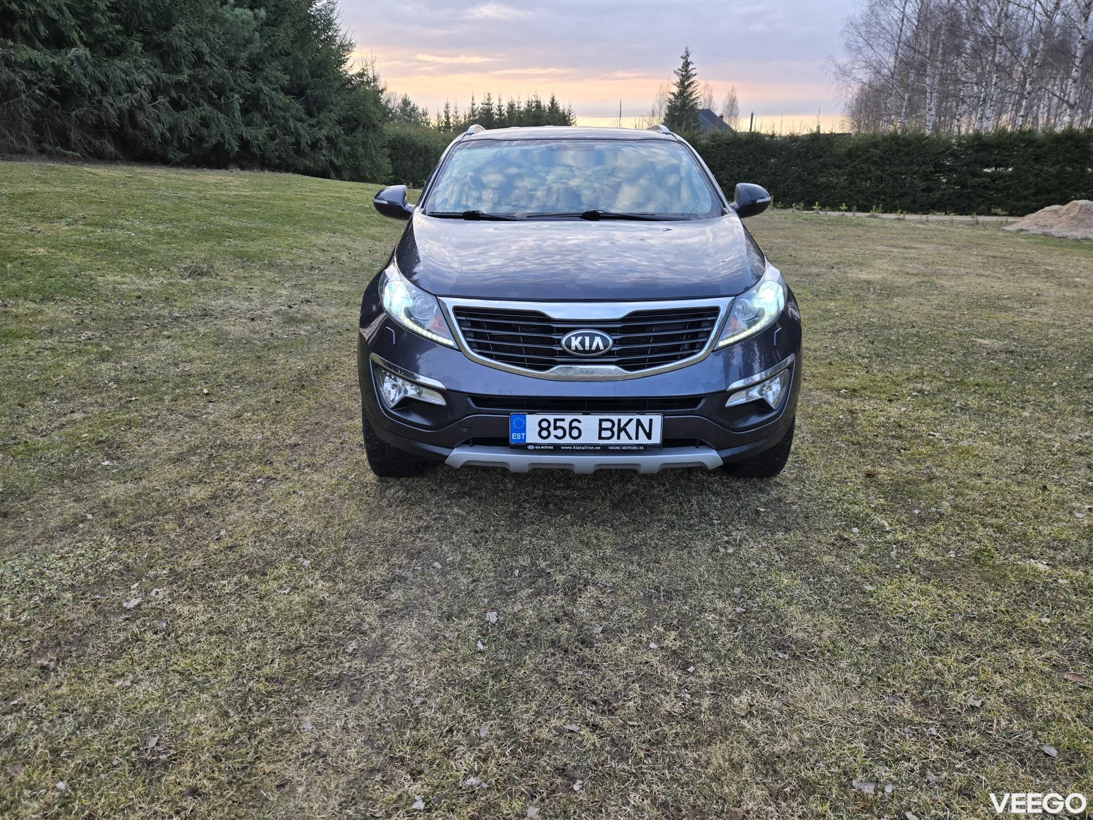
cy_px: 410
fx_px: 726
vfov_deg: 58.9
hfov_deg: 73.9
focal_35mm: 23
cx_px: 546
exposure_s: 1/508
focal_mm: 5.4
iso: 100
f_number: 1.8
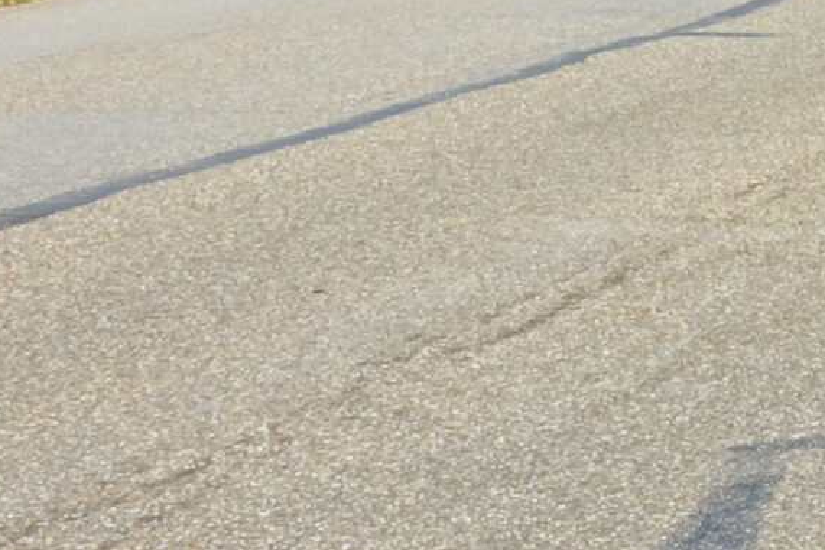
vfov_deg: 9.8
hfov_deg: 12.8
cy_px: 18
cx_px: 1670
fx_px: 3186
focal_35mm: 139
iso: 200
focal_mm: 11.5
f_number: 16
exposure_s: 1/160
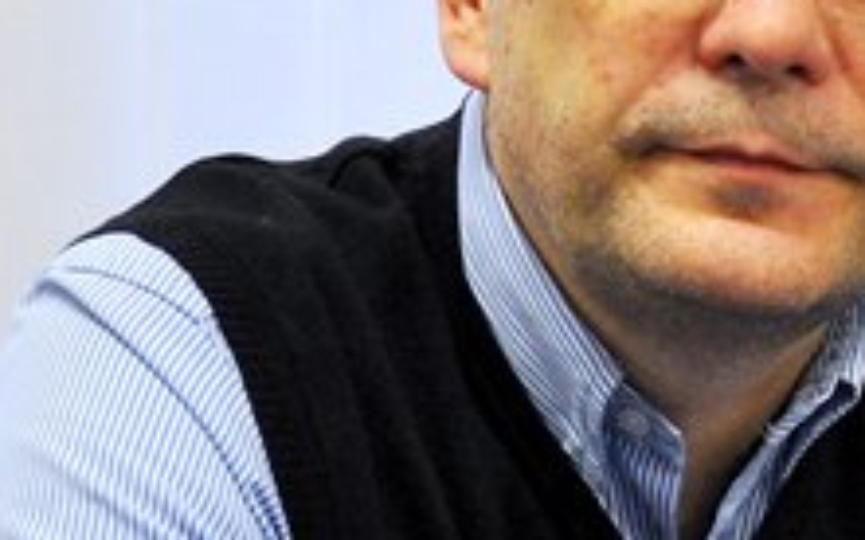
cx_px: 951
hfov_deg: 17.4
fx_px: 2730
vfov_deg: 11.2
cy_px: 515
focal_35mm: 116
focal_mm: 21
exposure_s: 1/60
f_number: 4
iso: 720
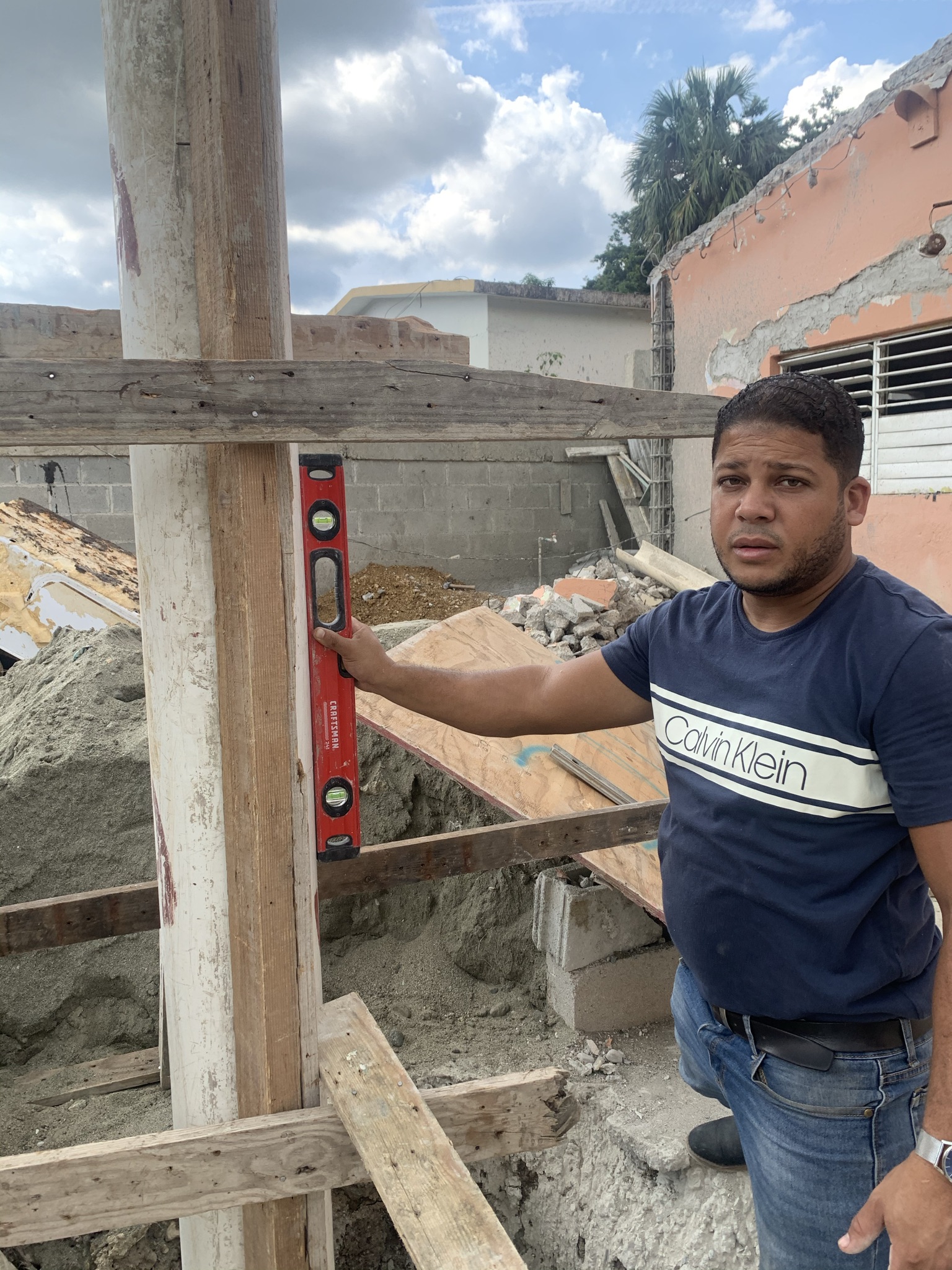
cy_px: 635
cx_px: 476
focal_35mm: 26
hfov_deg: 53.1
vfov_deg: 67.3
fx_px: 953
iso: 25
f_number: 1.8
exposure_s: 1/529
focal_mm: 4.25
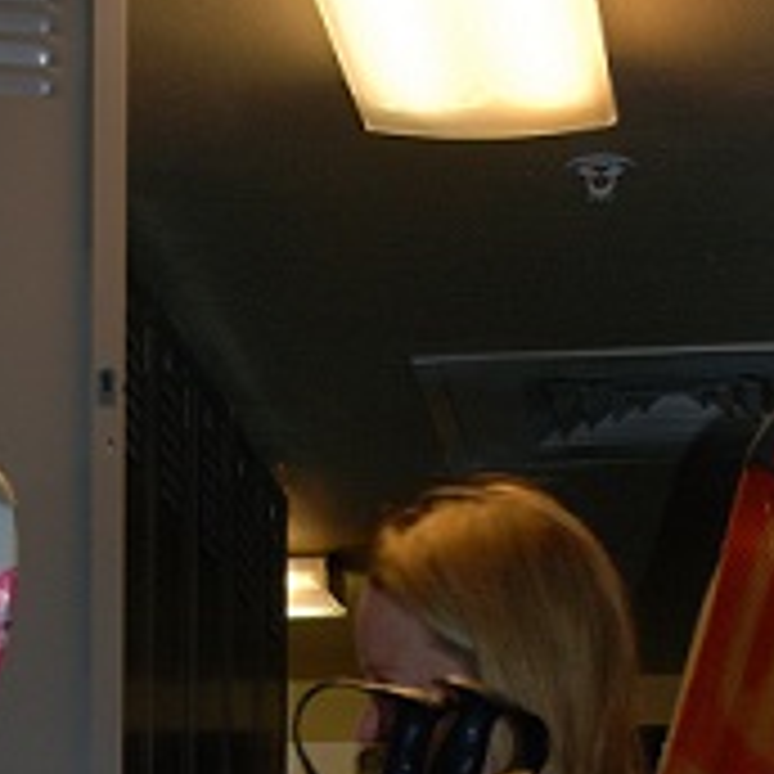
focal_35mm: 160
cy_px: 1357
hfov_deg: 10.9
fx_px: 4048
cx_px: 270
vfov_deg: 10.3
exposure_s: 1/60
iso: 250
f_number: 4.5
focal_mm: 30
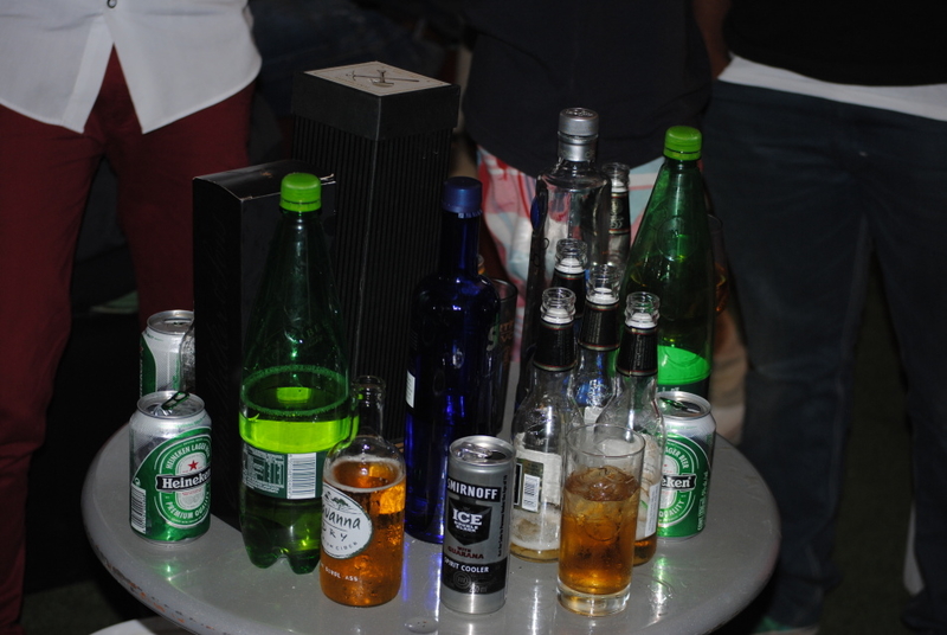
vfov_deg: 16.6
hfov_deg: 24.6
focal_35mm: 82
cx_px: 474
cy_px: 318
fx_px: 2173
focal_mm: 55
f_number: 4
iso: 200
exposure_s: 1/60
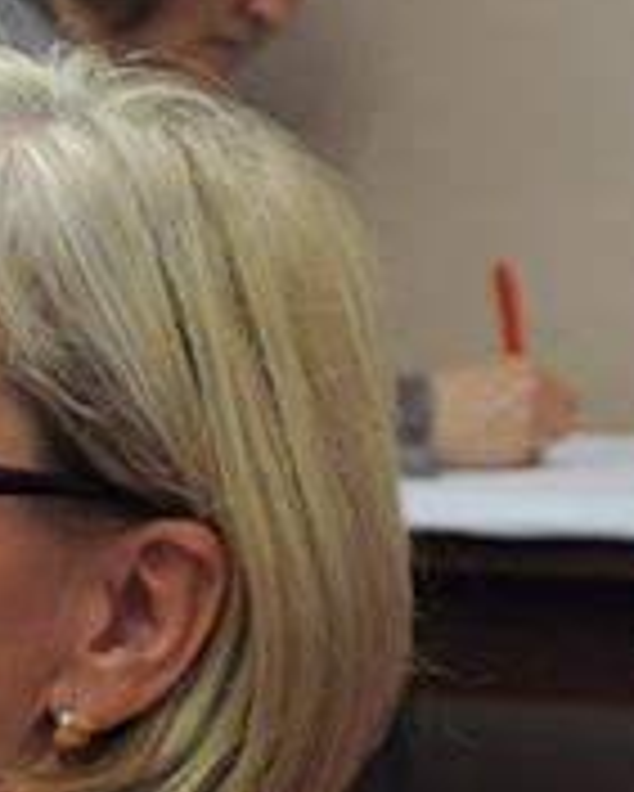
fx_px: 9889
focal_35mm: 422
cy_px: 1024
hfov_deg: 3.7
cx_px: -409
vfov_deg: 4.6
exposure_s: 1/80
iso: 1000
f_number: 5.3
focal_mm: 62
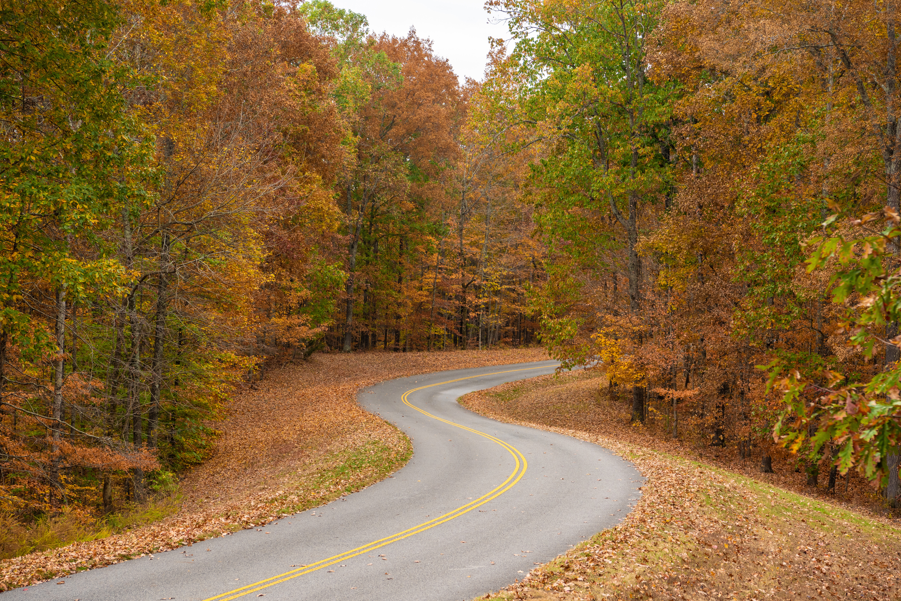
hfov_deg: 28.8
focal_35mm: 70
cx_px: 450
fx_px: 1752
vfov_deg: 19.5
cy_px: 300
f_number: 8
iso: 400
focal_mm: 70
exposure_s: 1/160
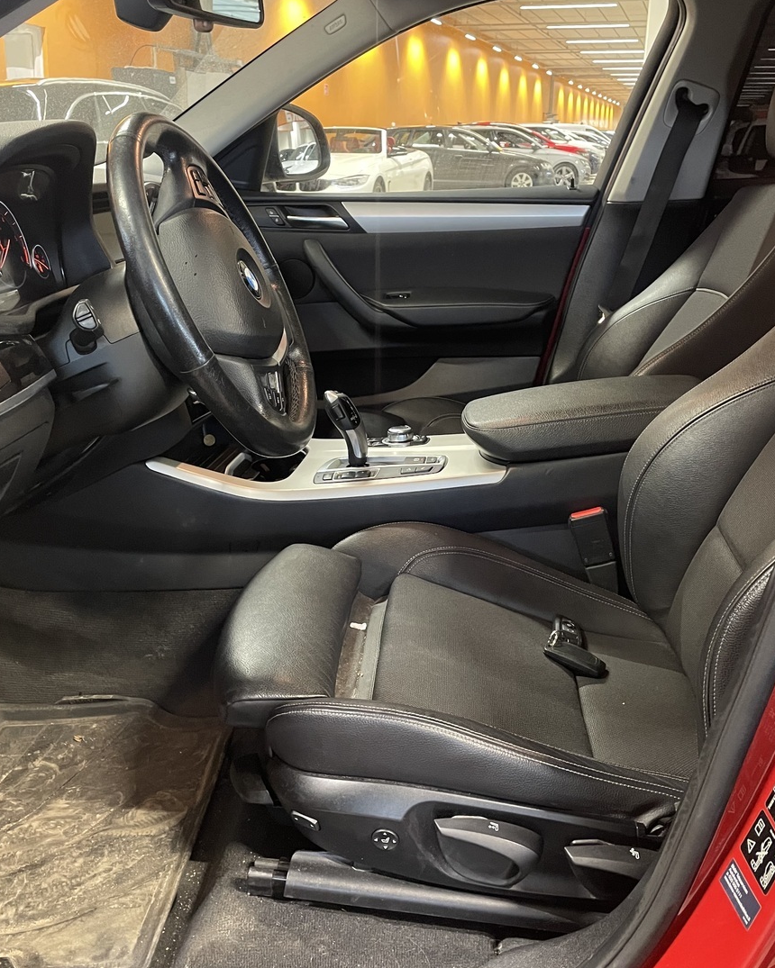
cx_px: 396
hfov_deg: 43.4
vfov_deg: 52.8
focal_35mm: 34
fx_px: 975
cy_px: 484
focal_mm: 4.2
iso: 500
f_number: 1.6
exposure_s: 1/30
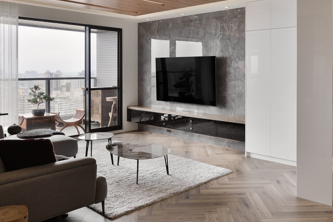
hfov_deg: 54.2
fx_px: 324
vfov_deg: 37.5
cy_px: 75
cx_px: 193
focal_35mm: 35
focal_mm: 24
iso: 100
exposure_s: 1/2.5
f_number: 8
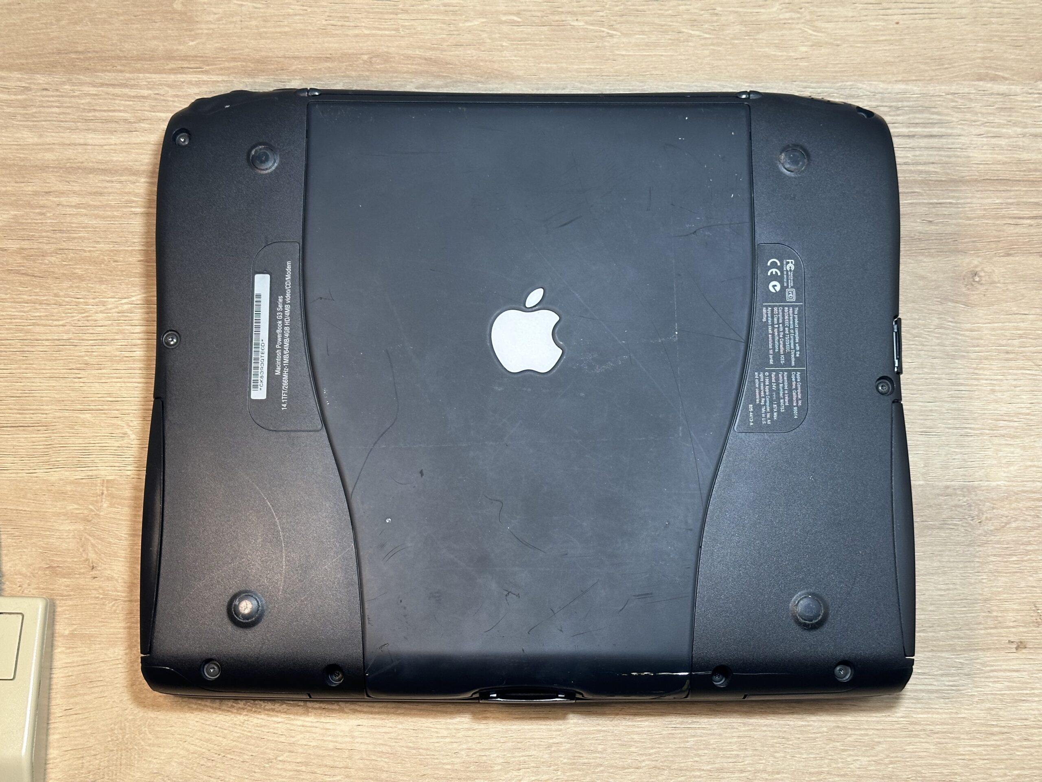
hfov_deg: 39.7
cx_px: 521
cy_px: 391
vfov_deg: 30.3
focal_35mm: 48
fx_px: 1445
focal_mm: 6.86
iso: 80
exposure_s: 1/60
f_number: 1.78
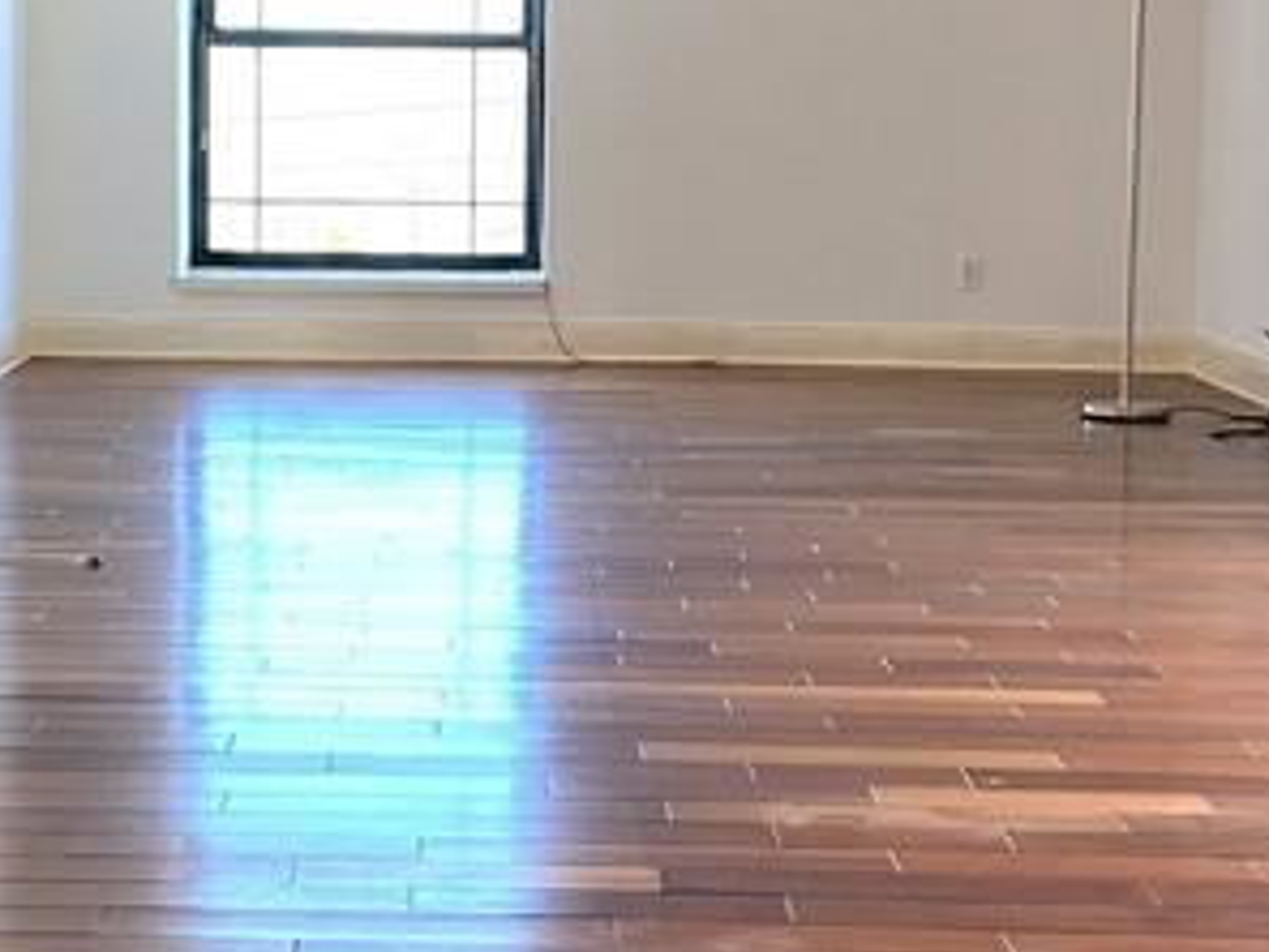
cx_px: 373
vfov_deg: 16.4
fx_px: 3299
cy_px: 390
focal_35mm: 90
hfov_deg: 21.6
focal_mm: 4.25
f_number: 1.8
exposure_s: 1/120
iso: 80
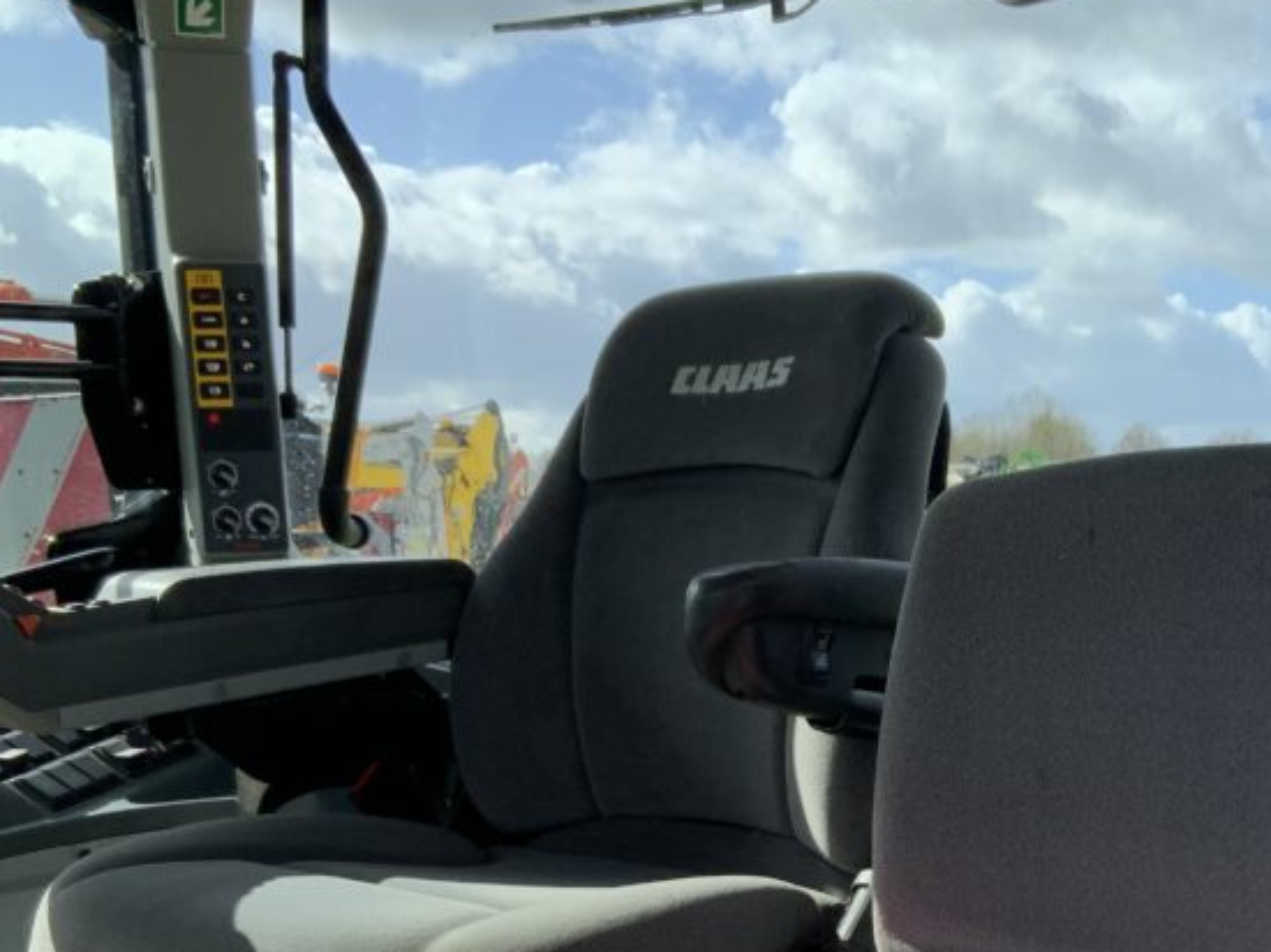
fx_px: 1982
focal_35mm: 54
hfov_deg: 35.2
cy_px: 820
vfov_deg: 26.3
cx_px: 850
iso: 16
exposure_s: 1/749
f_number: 1.8
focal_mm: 3
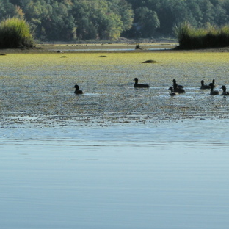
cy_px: 65
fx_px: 2088
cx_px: 183
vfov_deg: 6.3
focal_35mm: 279
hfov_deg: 6.3
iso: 64
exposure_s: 1/270
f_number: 6.5
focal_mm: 26.3
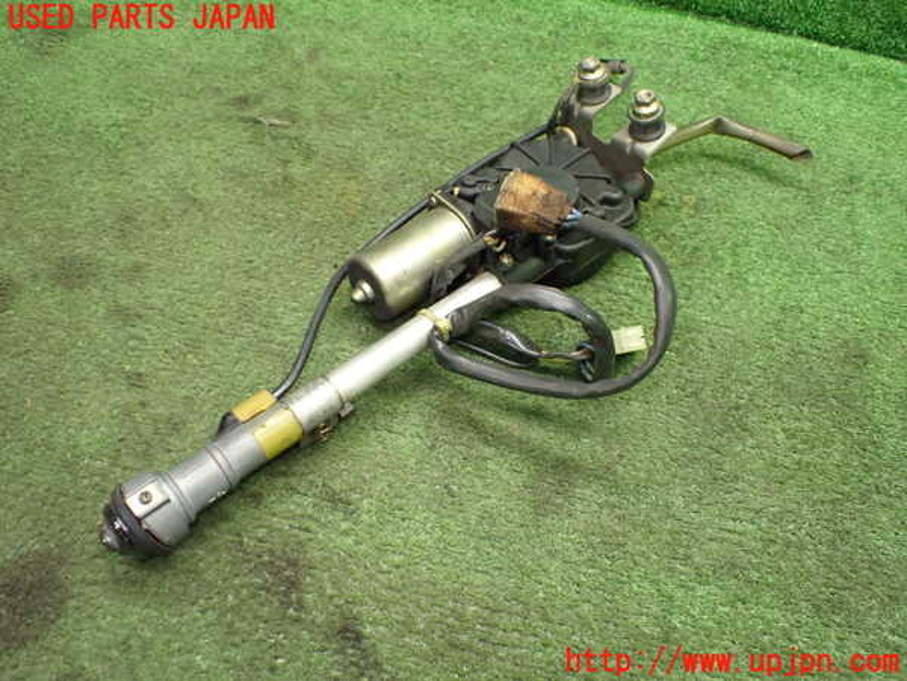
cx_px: 454
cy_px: 340
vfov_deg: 46.8
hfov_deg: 60.0
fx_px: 786
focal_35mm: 30
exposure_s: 1/80
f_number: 2.3
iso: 800
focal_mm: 5.4
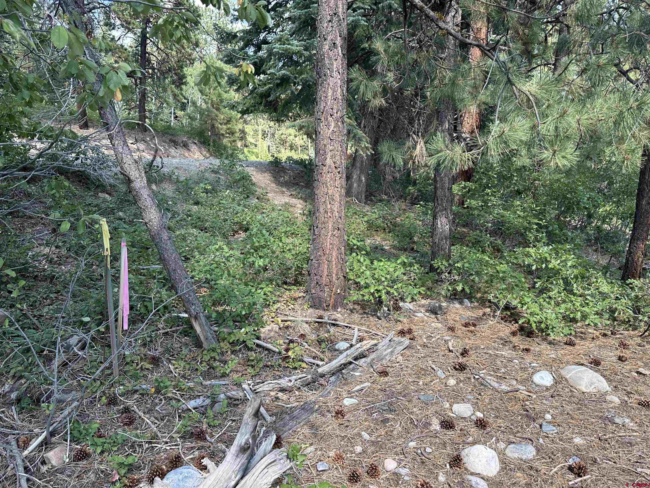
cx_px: 325
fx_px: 451
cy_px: 244
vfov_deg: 56.8
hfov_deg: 71.6
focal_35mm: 24
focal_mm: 6.86
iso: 80
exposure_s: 1/541
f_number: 1.78
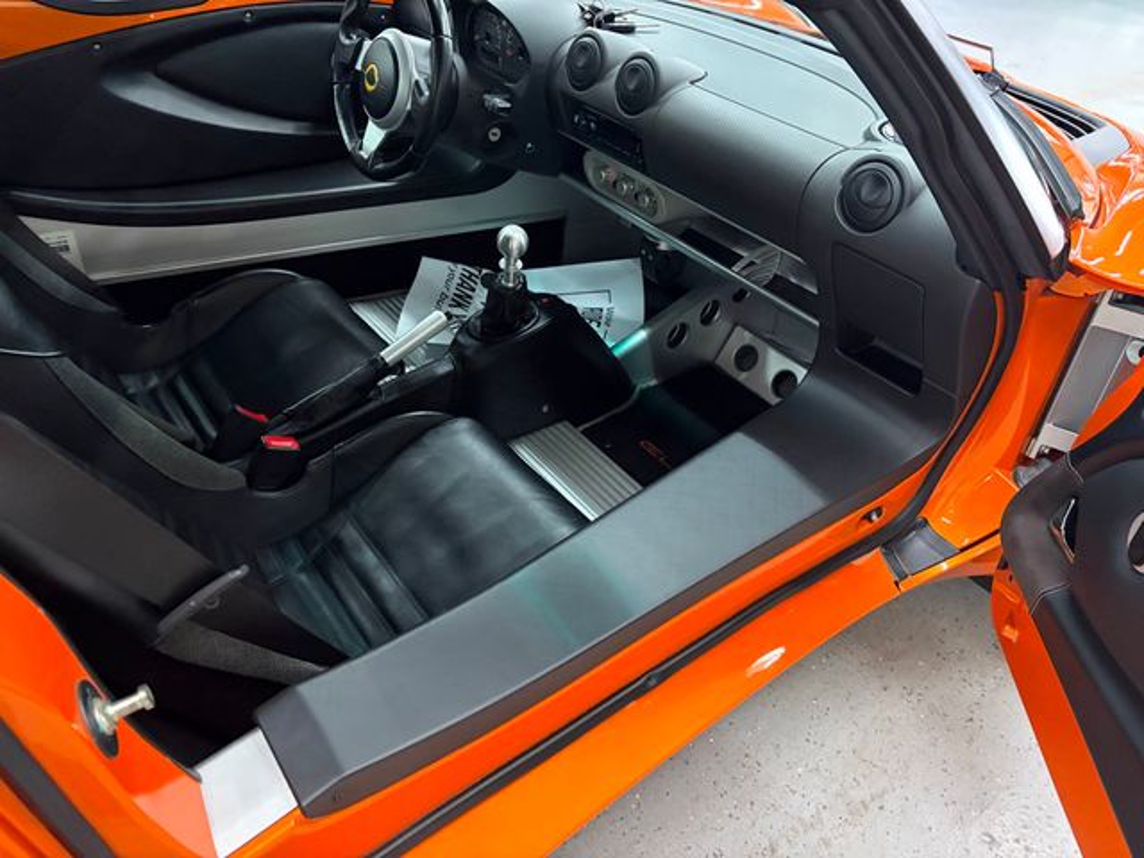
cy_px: 429
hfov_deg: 67.3
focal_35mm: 26
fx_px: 859
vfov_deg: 53.1
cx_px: 572
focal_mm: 5.96
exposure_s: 1/30
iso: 640
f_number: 1.6
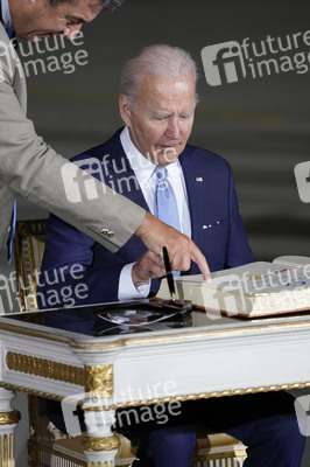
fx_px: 4425
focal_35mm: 342
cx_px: 155
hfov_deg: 4.0
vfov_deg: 6.0
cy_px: 234
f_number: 5.6
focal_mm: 342
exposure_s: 1/250
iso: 1250
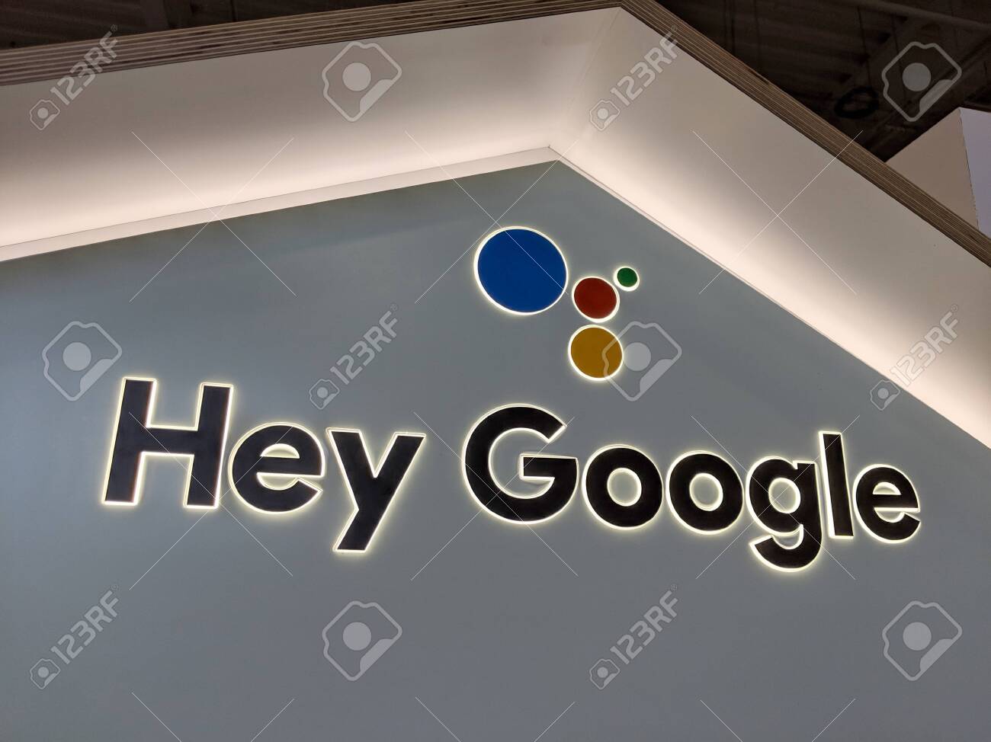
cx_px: 496
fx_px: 773
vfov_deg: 51.3
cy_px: 371
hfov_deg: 65.3
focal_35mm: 27
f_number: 1.8
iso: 55
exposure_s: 1/398
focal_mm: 4.44
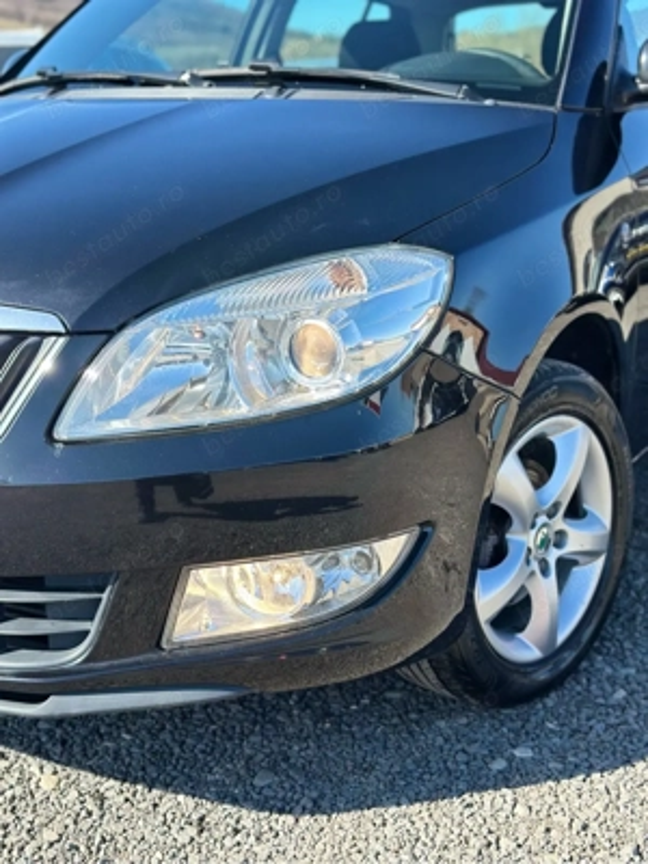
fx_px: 1198
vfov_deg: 39.7
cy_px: 432
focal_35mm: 48
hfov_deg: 30.3
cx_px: 324
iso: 80
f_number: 1.78
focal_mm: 6.86
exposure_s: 1/1783
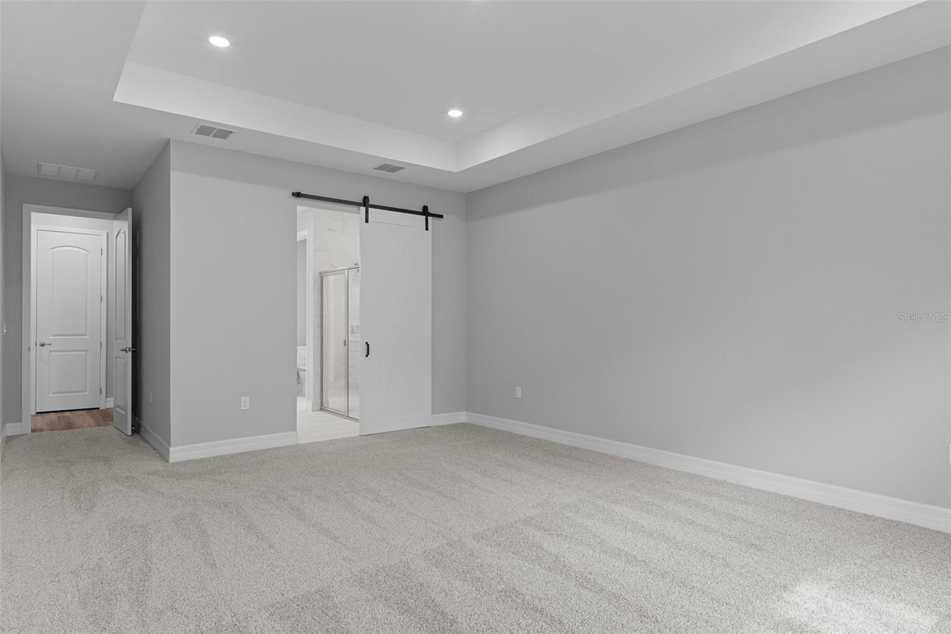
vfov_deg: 63.2
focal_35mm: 20
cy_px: 317
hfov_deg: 85.4
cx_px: 476
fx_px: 515
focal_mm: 13
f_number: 8
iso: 320
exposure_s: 1/6
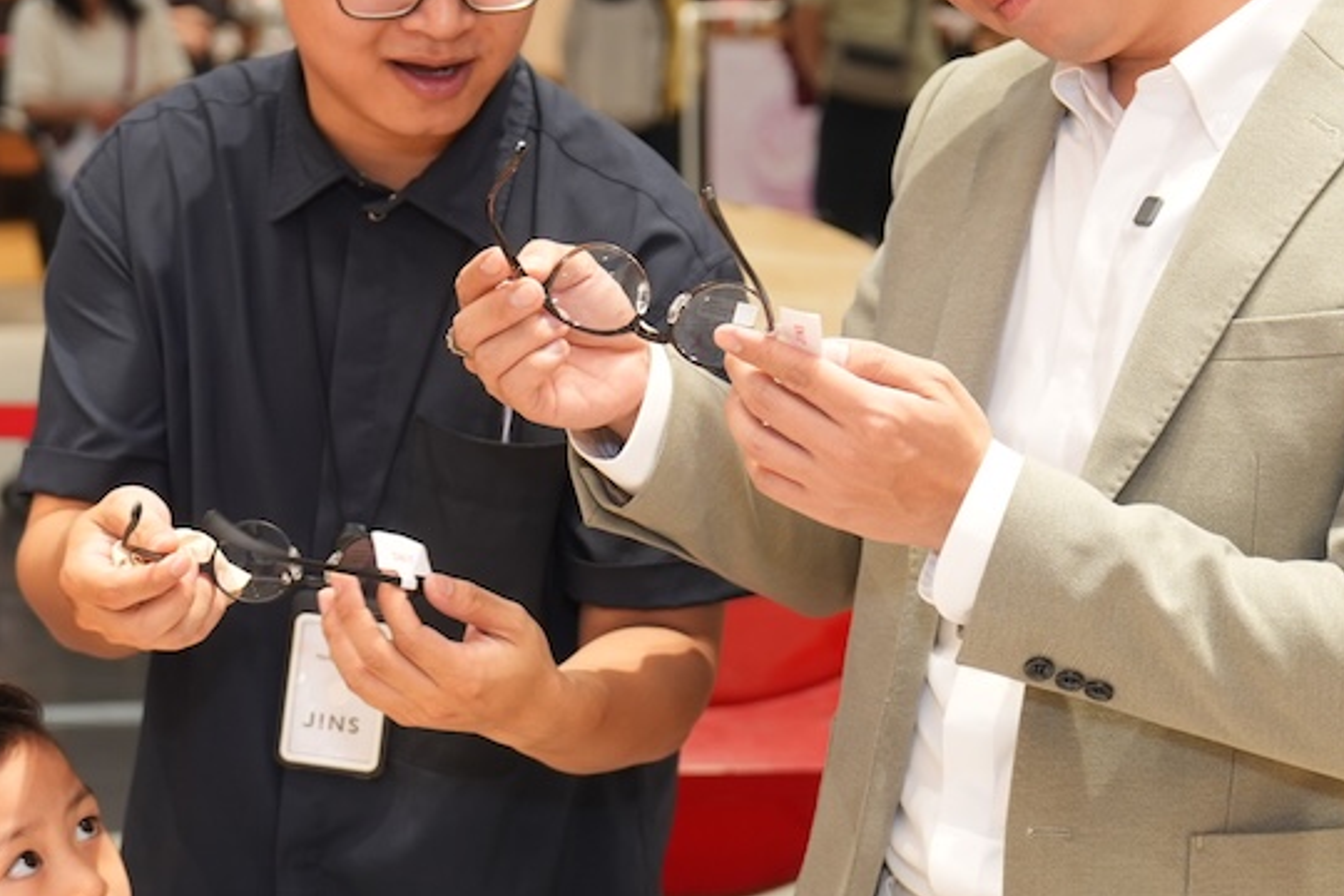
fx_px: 3098
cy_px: 414
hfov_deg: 24.5
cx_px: 615
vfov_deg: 16.5
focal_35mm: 83
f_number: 2.8
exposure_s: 1/125
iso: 320
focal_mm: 35
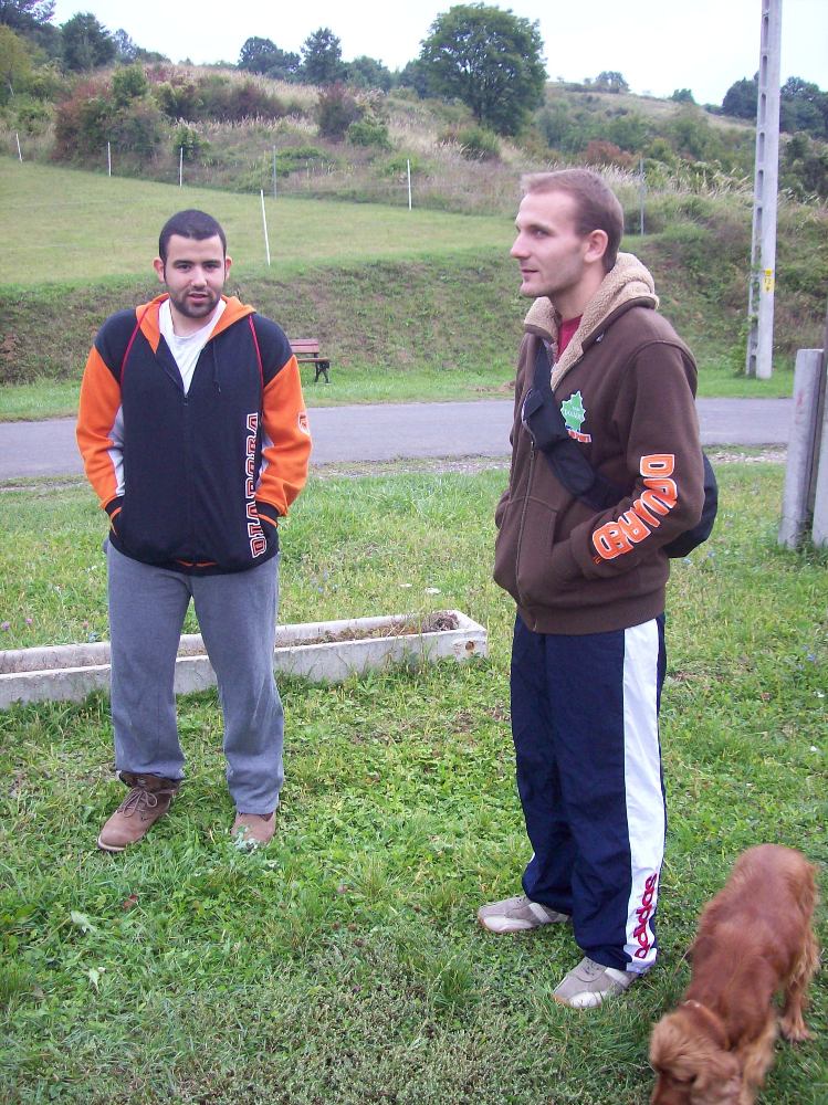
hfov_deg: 39.6
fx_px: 1149
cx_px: 414
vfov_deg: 51.4
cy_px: 552
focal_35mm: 36
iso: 80
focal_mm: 6
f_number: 2.7
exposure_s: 1/91.2
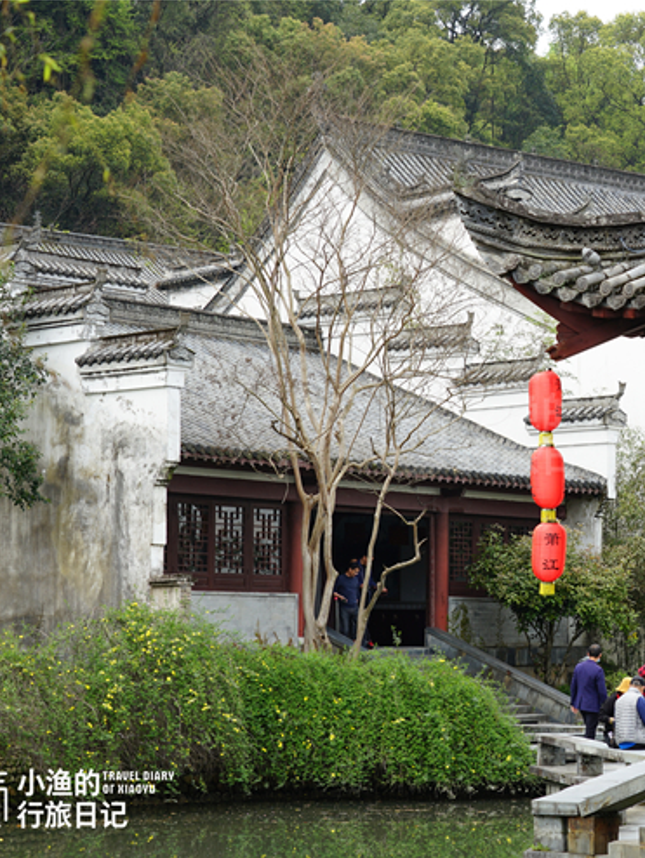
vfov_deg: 22.0
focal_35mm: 89
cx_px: 534
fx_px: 2209
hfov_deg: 16.5
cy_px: 432
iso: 100
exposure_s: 1/80
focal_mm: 61
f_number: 5.6
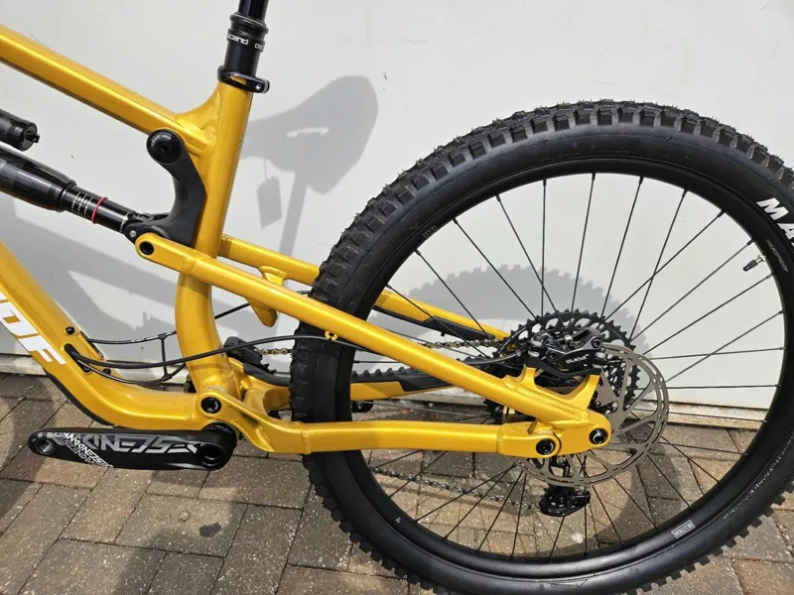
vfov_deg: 58.9
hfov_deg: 73.9
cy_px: 298
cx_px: 397
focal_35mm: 23
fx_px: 528
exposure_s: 1/2500
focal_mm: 5.4
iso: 25
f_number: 1.8
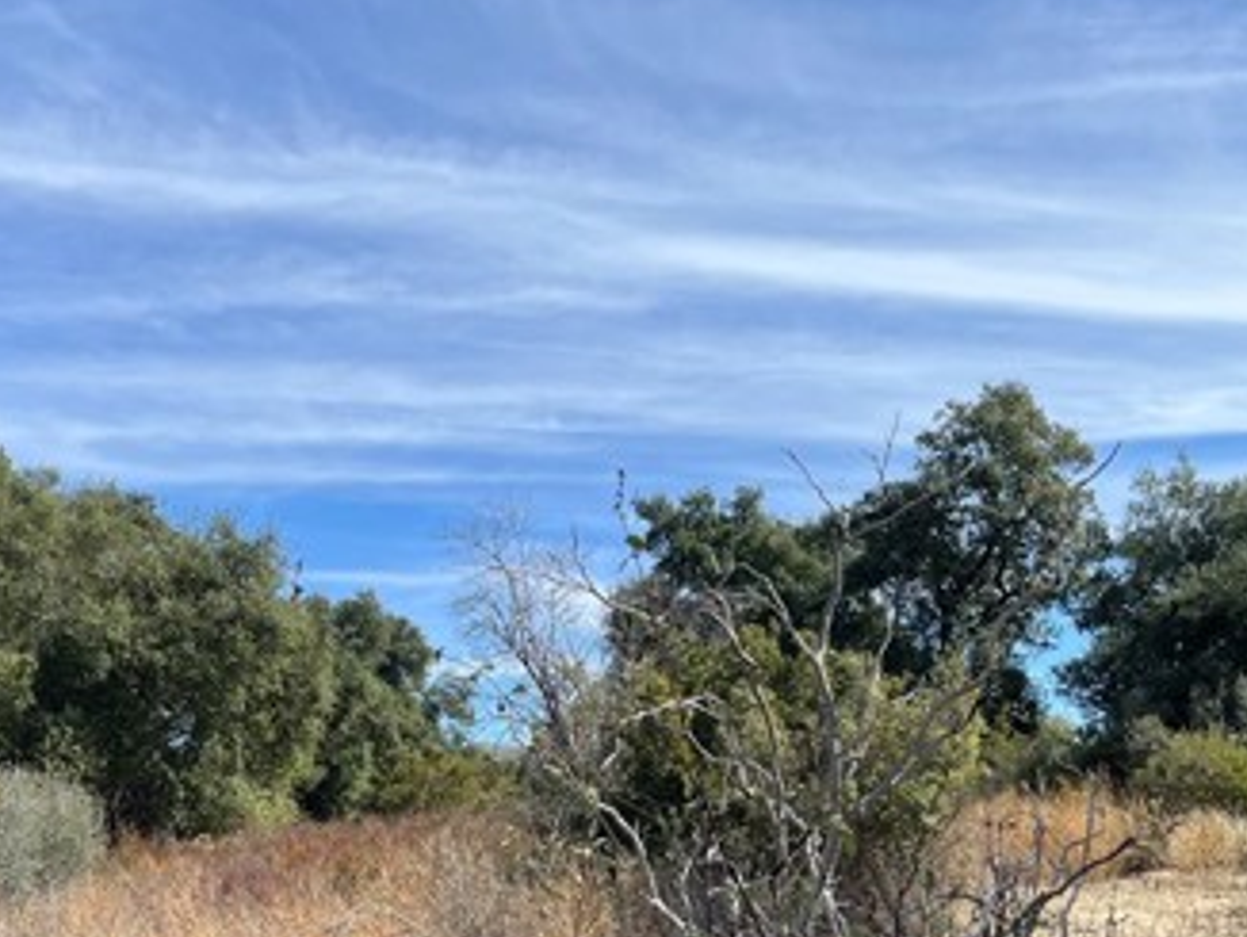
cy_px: 811
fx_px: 1839
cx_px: 352
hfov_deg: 36.8
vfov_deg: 27.7
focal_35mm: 51
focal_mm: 5.1
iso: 50
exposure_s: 1/2222
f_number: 1.6
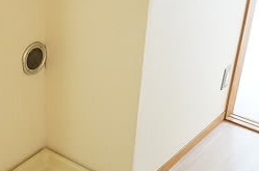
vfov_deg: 19.3
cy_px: 121
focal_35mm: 70
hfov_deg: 28.1
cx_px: 40
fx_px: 503
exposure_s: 1/125
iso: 3200
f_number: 3.5
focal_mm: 16
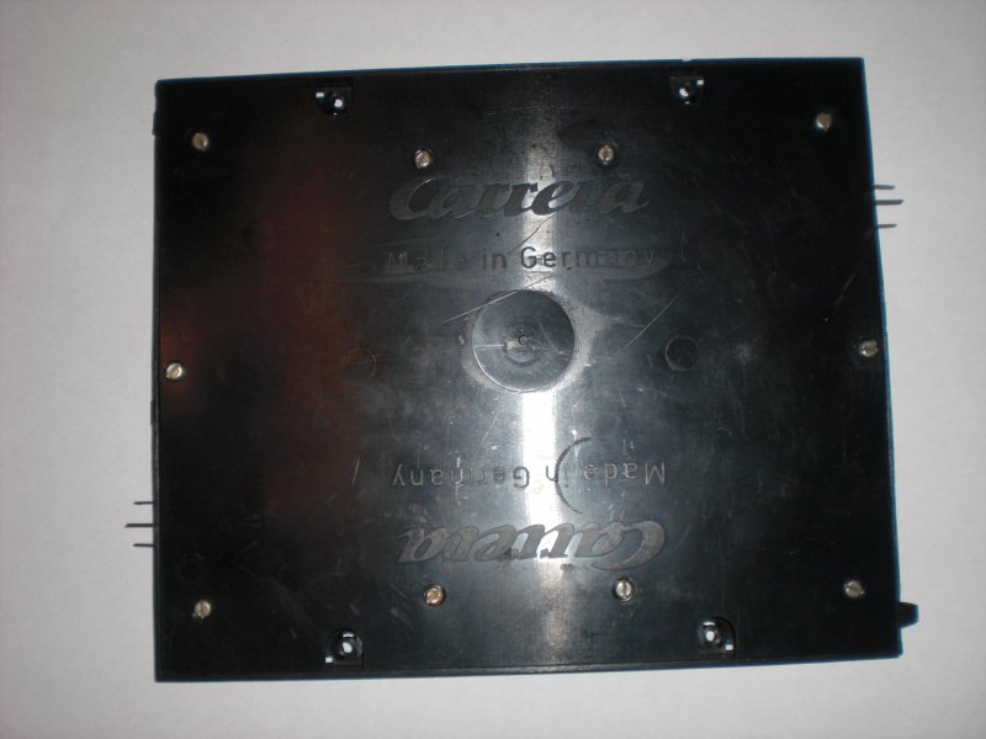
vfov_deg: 37.7
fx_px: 1082
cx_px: 493
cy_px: 370
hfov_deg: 49.0
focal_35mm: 38
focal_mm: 6.3
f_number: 3.1
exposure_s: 1/60
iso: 64
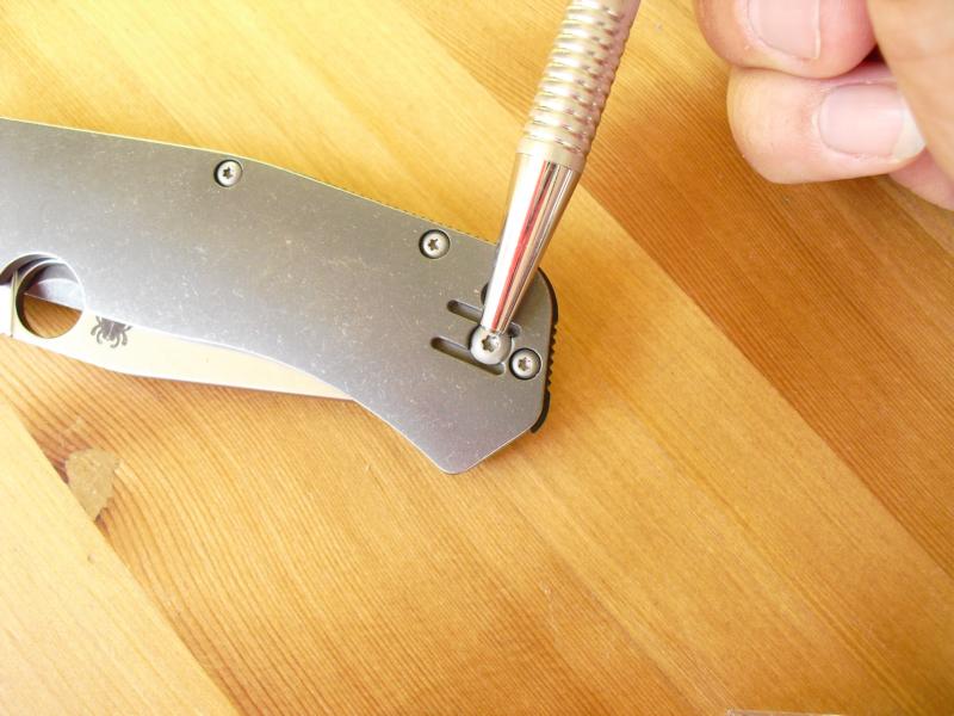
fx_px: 992
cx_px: 477
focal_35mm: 36
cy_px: 358
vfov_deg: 39.7
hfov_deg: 51.4
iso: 200
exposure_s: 1/50
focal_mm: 6.3
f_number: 3.1
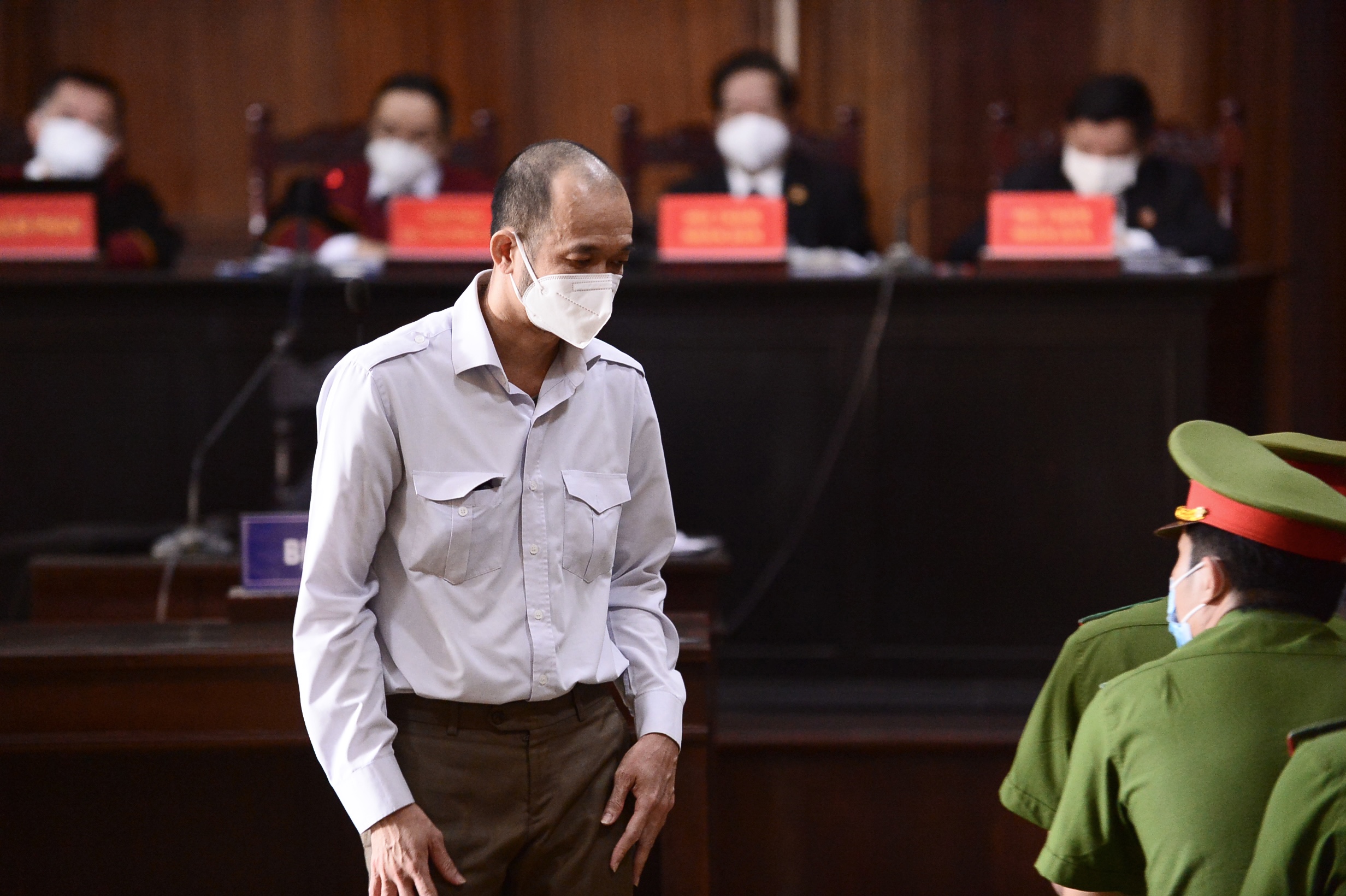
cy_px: 448
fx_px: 6352
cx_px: 673
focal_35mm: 170
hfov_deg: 12.1
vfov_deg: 8.1
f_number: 2.8
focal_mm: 170
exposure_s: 1/100
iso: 8000
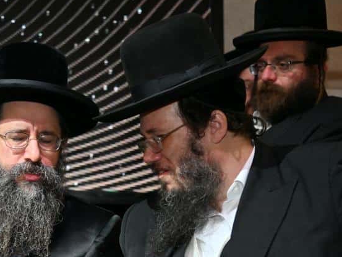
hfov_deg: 21.9
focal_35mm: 89
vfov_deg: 16.5
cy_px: 206
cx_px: 105
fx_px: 879
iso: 250
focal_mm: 50
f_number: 4
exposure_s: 1/160
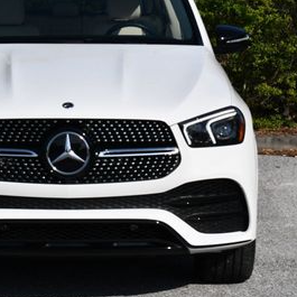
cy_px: 76
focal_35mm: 156
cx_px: 66
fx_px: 1514
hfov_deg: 11.2
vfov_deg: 11.2
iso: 100
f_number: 9
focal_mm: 38
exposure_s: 1/320
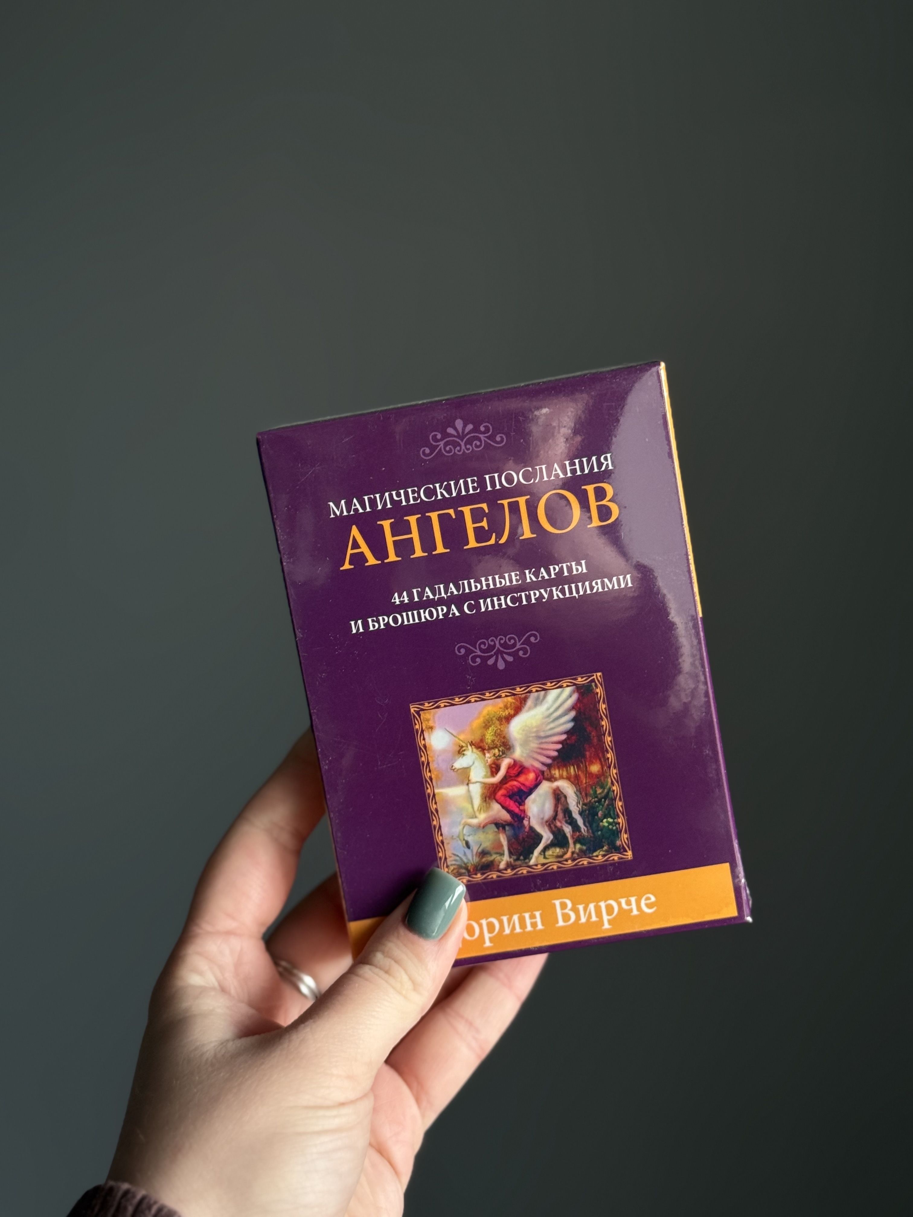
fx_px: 1688
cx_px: 456
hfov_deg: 30.3
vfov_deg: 39.7
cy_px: 608
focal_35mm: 48
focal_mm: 6.76
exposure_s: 1/60
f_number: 1.78
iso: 160
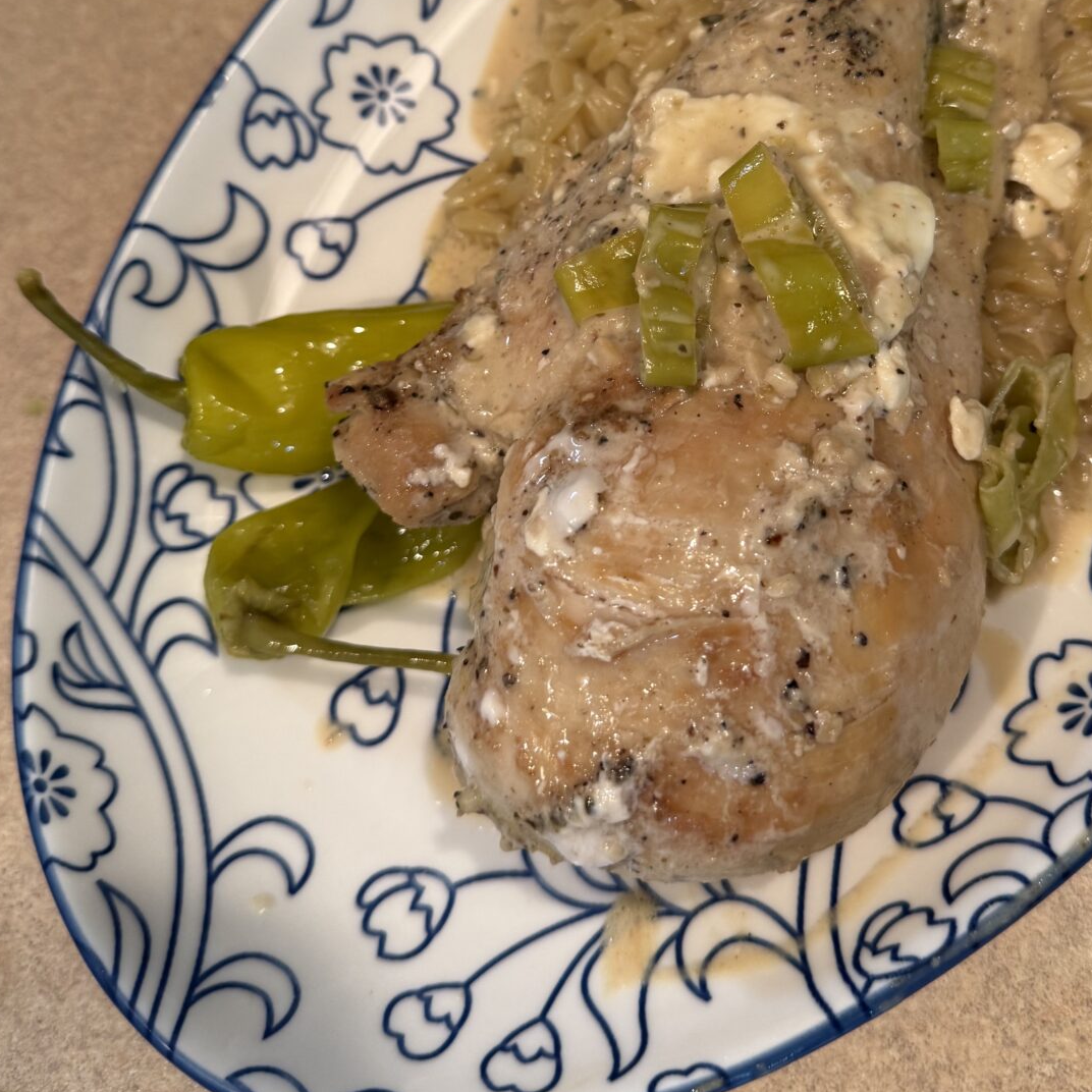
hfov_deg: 43.6
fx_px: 1356
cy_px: 280
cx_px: 656
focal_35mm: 38
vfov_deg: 42.6
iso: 160
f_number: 1.78
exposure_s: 1/60
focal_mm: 6.76
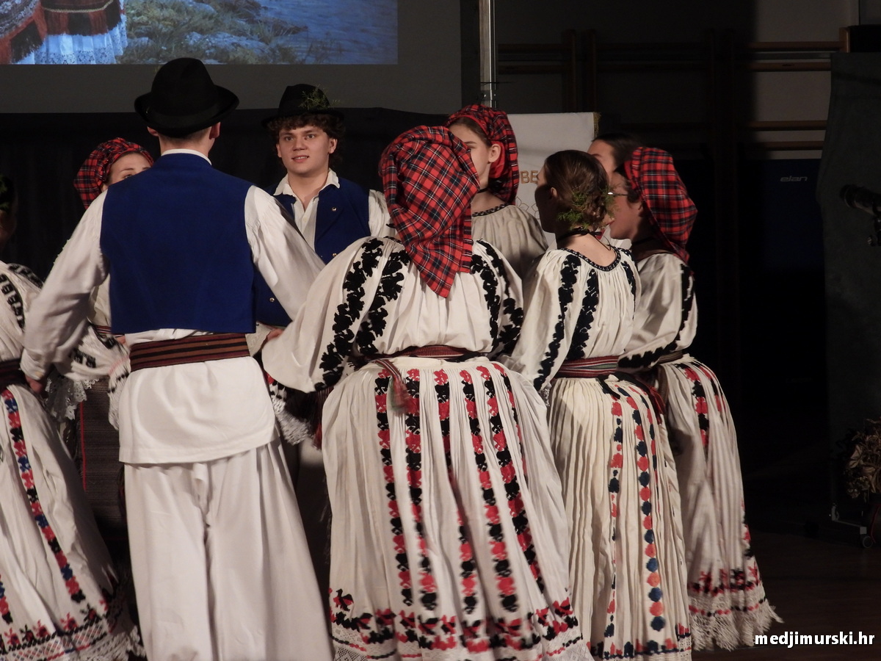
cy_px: 330
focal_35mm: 115
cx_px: 440
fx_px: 2927
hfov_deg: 17.1
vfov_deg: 12.9
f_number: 4
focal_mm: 20.7
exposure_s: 1/40
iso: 400
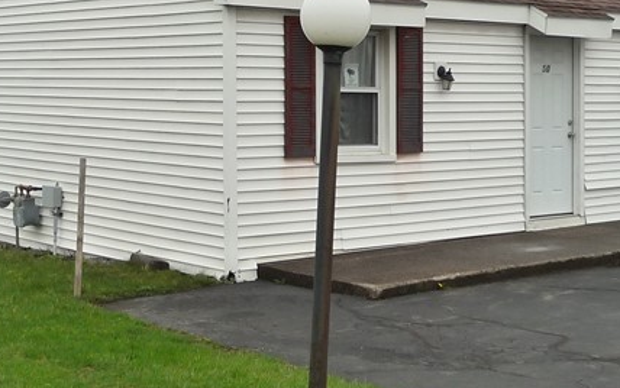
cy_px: 145
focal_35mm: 71
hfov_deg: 28.9
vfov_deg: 18.3
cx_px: 281
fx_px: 1200
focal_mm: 4.7
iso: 160
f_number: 3.3
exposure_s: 1/800
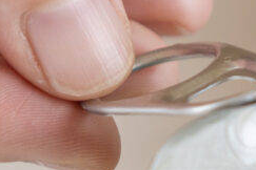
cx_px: 415
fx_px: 3183
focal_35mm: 448
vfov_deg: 3.0
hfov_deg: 4.6
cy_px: 410
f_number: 3.2
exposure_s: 1/400
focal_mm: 55
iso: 250
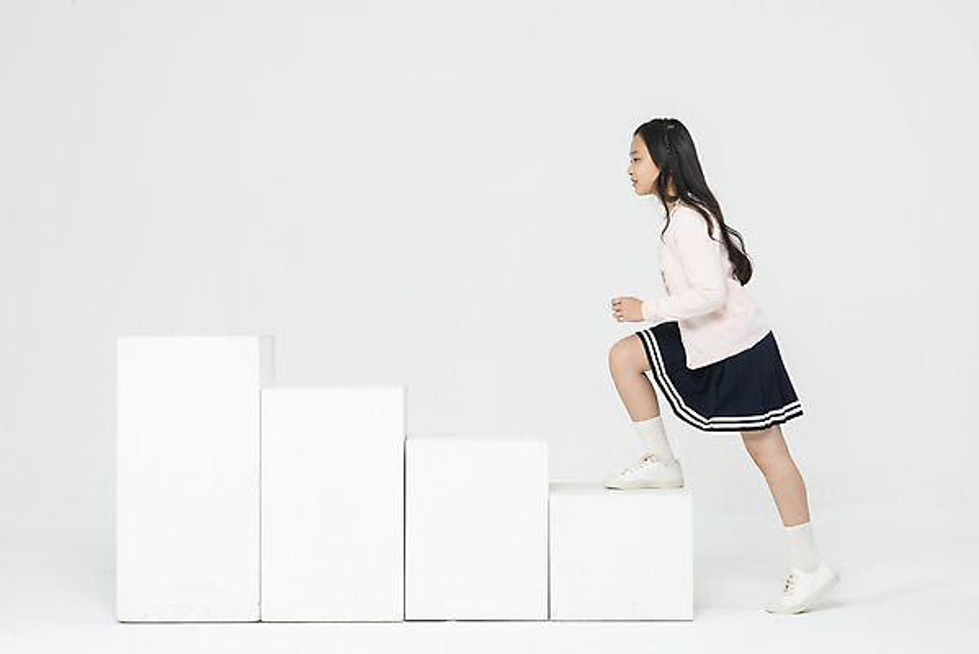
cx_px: 490
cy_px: 327
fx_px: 1415
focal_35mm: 52
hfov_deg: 38.2
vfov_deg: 26.0
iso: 100
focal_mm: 52
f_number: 20
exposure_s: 1/125
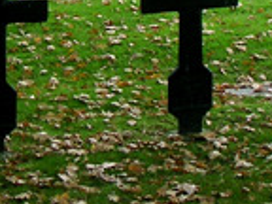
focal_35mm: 169
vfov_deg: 8.6
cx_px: -21
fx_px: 1328
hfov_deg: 11.5
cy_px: -68
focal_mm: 6
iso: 50
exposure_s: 1/90
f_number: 2.8
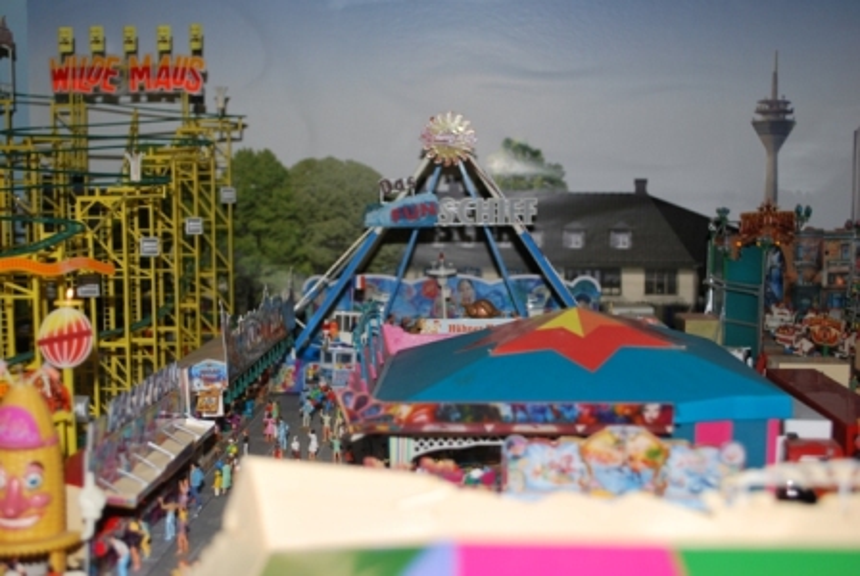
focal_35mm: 48
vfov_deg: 28.2
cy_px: 288
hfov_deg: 41.1
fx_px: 1148
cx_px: 430
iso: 100
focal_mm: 32
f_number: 4.8
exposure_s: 1/125
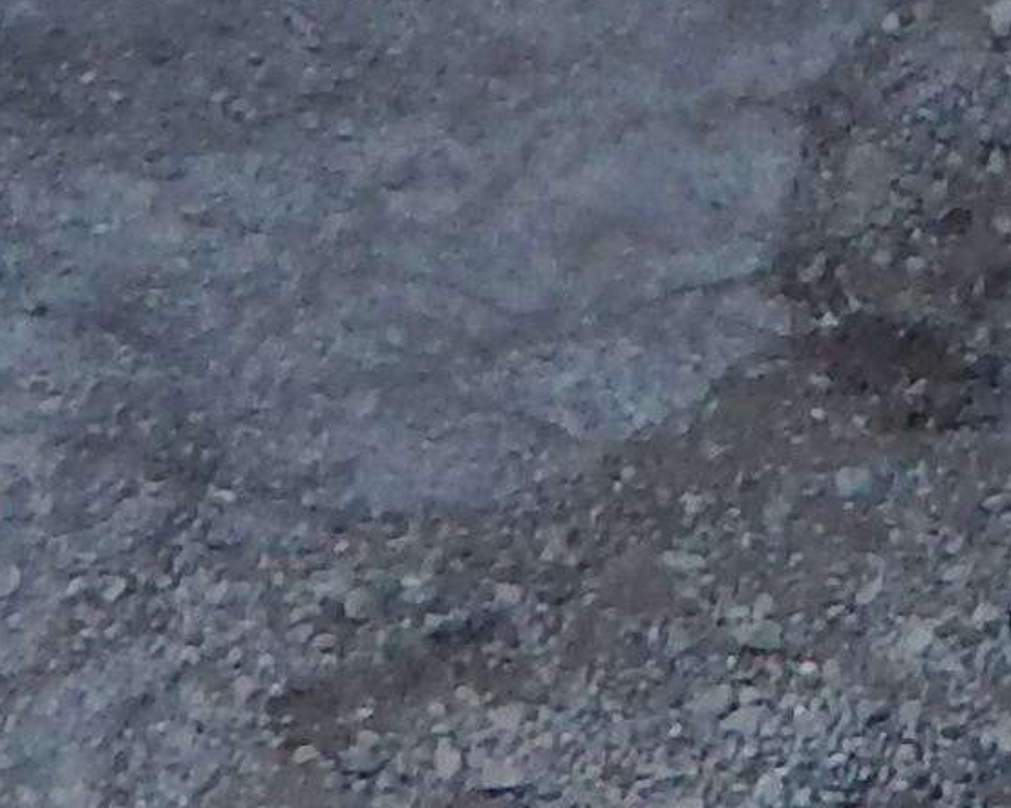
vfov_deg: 6.9
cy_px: -2307
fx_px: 5354
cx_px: 1662
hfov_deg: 10.3
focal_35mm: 179
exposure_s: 1/640
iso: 125
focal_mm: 4
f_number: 3
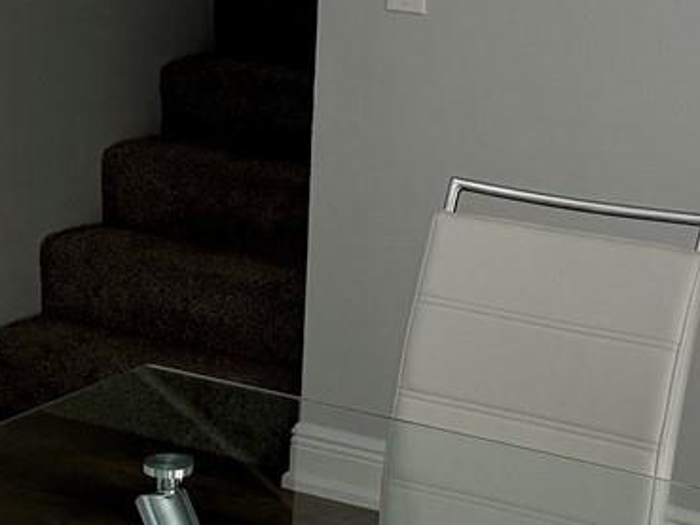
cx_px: 216
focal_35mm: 104
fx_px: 2104
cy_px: 313
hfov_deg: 18.8
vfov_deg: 14.2
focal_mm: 6.76
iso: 200
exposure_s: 1/232
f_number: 1.78
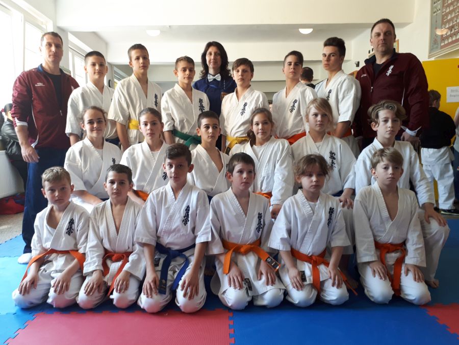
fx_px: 358
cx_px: 230
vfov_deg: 51.4
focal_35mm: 27
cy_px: 172
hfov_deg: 65.3
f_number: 1.9
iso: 64
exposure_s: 1/33
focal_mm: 3.6
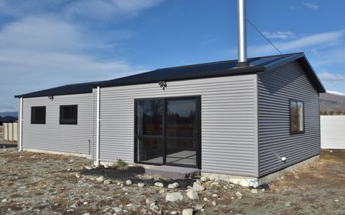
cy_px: 103
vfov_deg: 37.2
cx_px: 171
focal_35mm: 34
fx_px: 319
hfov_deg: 56.7
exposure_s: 1/2500
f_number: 4.5
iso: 200
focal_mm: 22
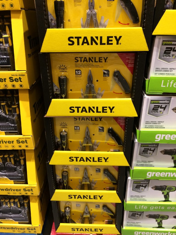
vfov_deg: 61.7
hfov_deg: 48.2
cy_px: 118
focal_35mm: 29
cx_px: 88
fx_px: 197
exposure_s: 1/30
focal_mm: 4.15
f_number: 2.2
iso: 160
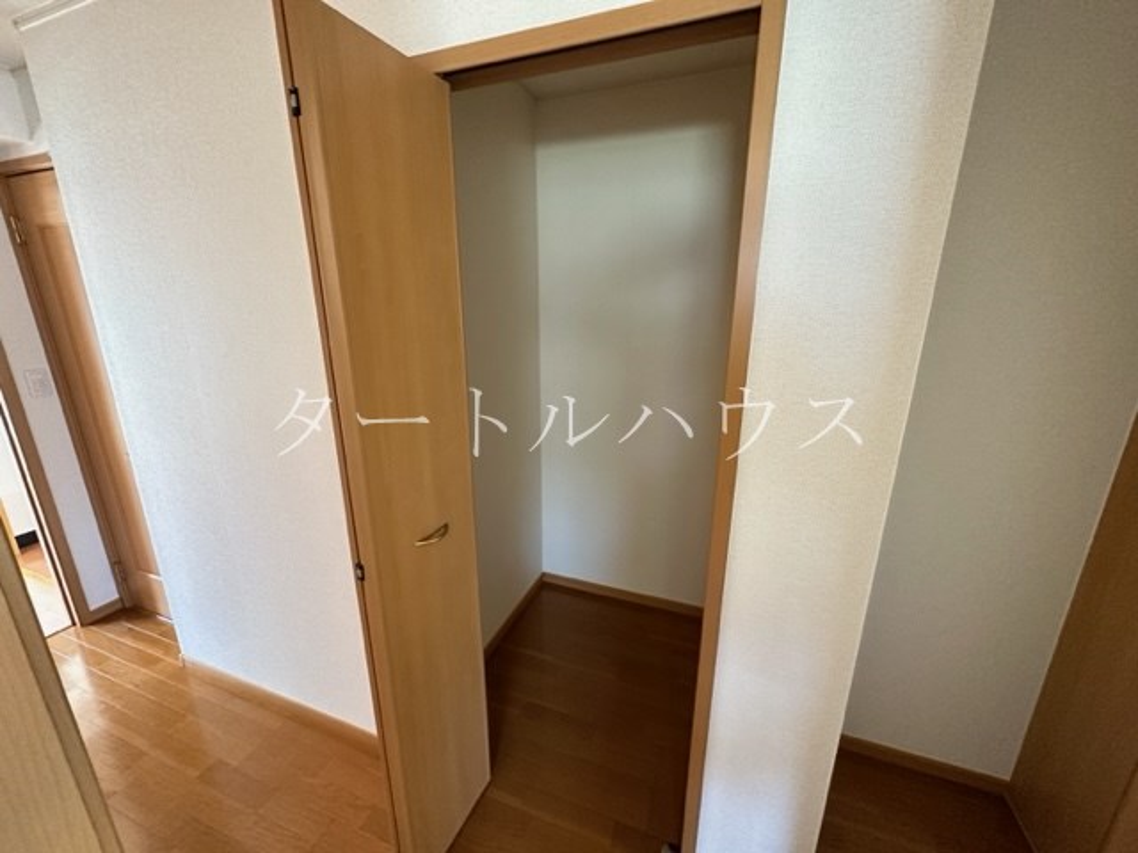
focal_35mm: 14
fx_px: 460
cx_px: 569
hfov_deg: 102.1
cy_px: 426
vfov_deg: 85.7
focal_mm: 2.22
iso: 400
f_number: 2.2
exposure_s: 1/60
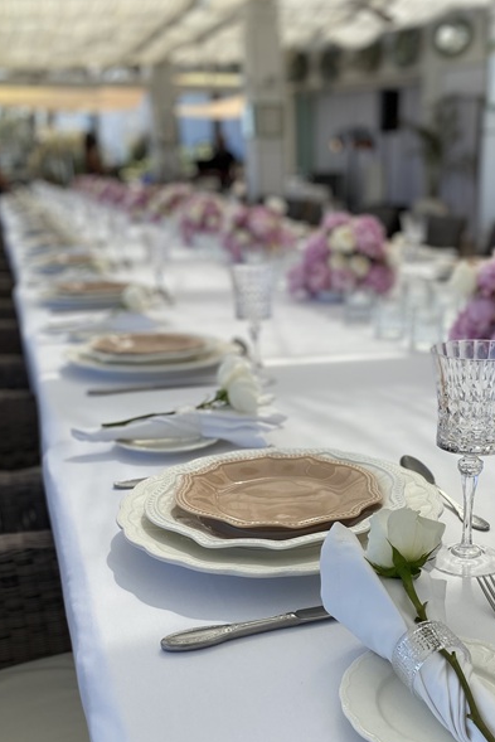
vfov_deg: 51.2
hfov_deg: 35.4
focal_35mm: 37
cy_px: 479
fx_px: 763
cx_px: 349
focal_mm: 4.25
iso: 32
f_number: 1.8
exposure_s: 1/1585
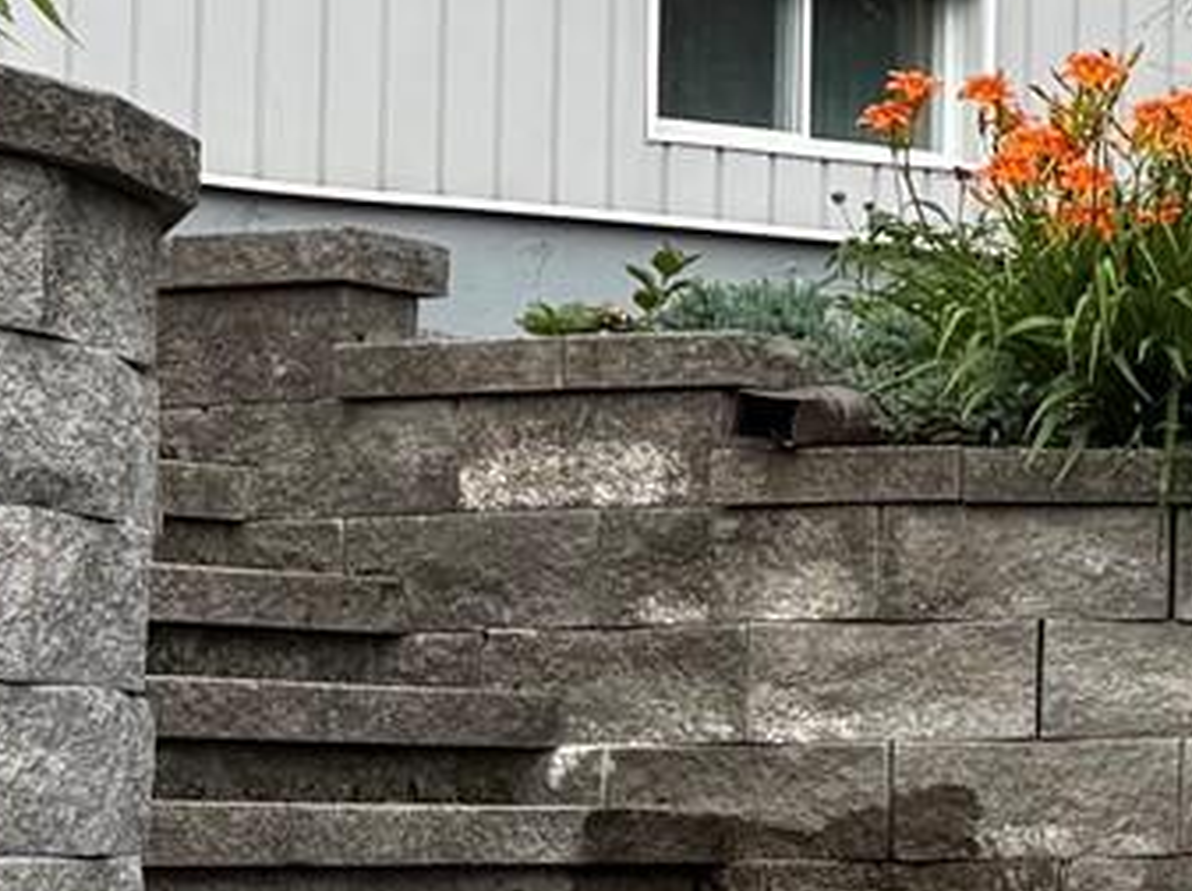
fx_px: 5022
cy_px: 336
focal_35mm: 146
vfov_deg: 10.1
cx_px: 3003
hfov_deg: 11.0
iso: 80
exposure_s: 1/510
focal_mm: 6.76
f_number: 1.78
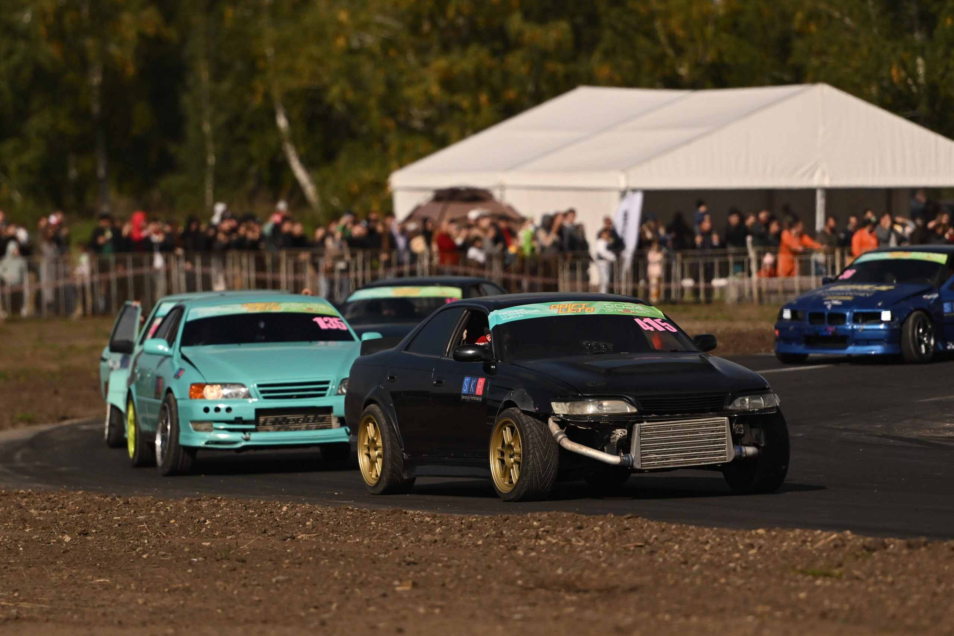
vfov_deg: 4.6
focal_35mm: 300
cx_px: 477
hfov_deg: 6.9
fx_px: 7948
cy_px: 318
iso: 720
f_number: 2.8
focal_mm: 200
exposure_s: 1/32000
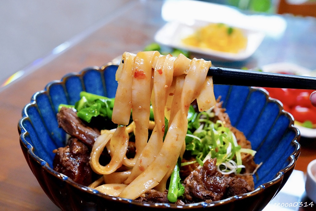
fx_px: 456
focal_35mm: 52
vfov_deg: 26.0
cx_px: 158
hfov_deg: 38.2
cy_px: 106
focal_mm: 52
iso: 6400
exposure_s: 1/200
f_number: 7.1
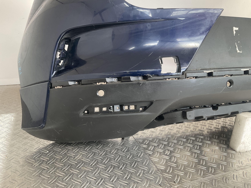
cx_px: 126
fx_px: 210
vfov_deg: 48.2
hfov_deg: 61.7
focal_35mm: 29
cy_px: 94
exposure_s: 1/120
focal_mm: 3
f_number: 1.8
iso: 40
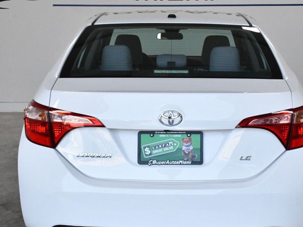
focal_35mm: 69
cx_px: 170
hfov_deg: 28.1
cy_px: 132
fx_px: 604
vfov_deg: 21.3
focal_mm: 30
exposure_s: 1/640
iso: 2500
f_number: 13
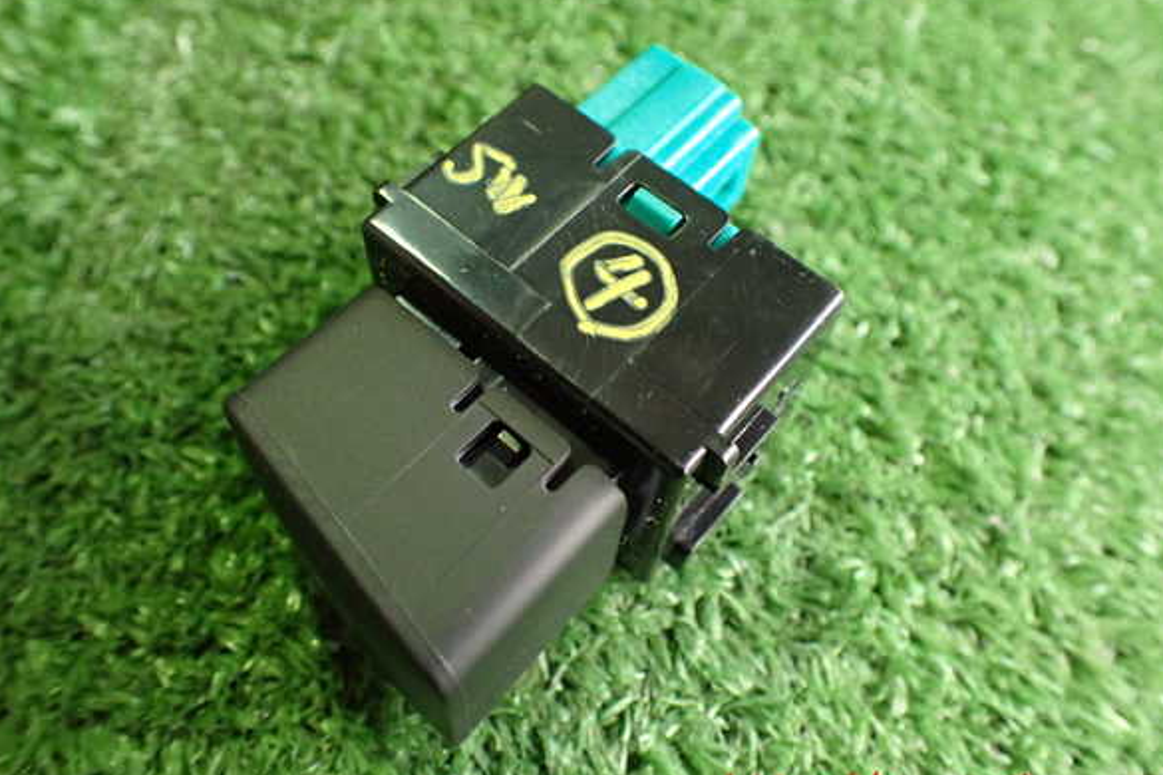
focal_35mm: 32
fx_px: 1034
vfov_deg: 41.1
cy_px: 372
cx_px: 579
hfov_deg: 58.7
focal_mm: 5.4
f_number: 2.3
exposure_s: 1/80
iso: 800
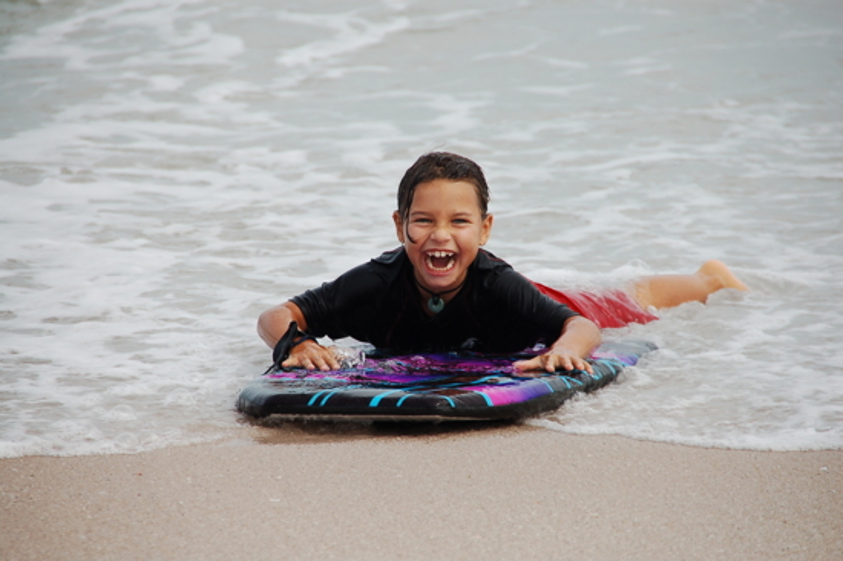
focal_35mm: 375
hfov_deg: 5.5
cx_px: 422
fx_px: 8776
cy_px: 280
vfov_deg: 3.7
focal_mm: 250
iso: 200
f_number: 6.3
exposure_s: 1/500
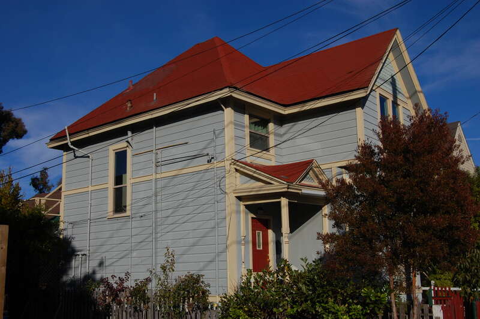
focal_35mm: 42
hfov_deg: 46.4
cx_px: 240
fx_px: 560
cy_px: 160
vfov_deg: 31.8
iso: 200
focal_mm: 28
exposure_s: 1/320
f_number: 16
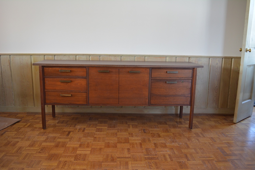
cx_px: 128
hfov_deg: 57.2
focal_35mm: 33
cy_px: 85
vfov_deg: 40.0
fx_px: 234
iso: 720
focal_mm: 22
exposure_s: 1/60
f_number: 4
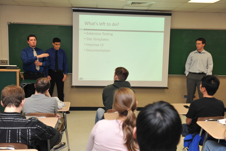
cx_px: 113
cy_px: 76
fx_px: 238
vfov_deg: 35.0
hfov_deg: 50.7
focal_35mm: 38
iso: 280
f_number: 5
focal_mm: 38
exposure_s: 1/60
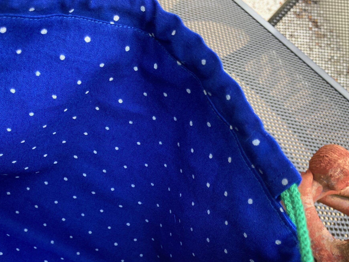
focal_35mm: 41
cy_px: 181
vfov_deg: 34.7
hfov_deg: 44.8
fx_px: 413
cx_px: 106
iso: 80
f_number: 1.8
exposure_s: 1/121
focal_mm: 3.99
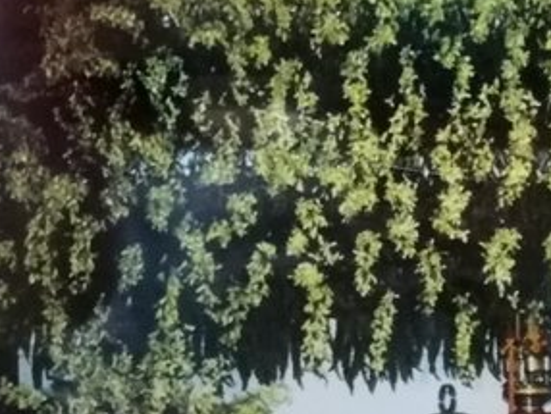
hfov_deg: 20.2
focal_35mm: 93
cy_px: 198
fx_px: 1482
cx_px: 586
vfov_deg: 15.9
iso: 640
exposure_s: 1/20
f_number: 2.2
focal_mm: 3.81
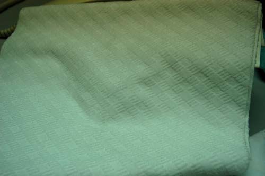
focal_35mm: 46
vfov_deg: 28.9
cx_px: 132
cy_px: 88
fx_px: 342
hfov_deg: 42.4
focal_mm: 31
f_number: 7.1
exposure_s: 1/180
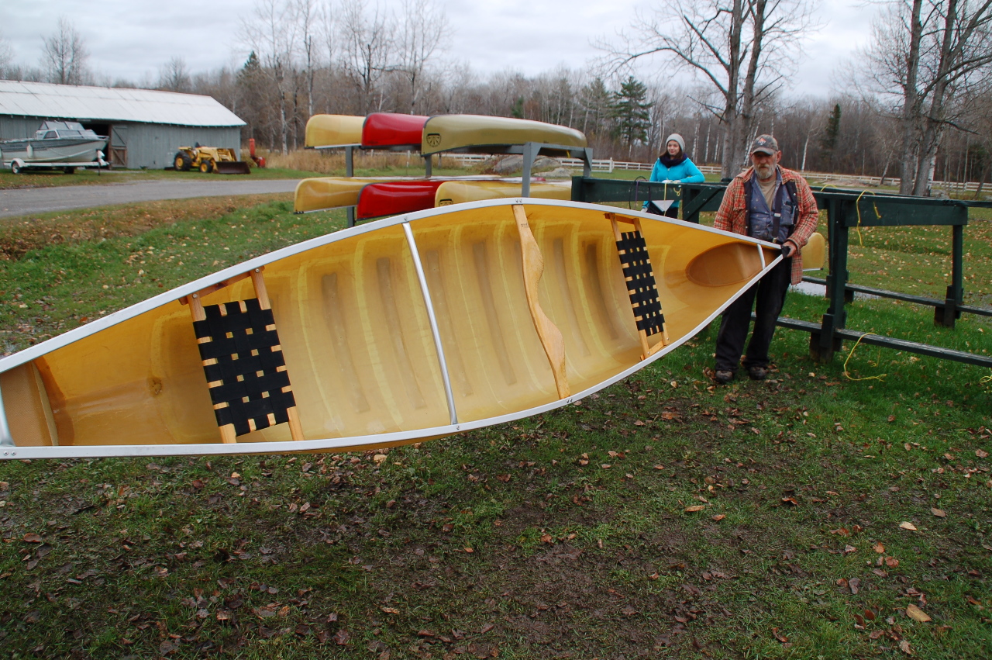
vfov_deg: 47.8
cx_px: 496
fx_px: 743
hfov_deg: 67.4
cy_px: 330
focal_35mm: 27
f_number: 6.3
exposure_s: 1/160
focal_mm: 18
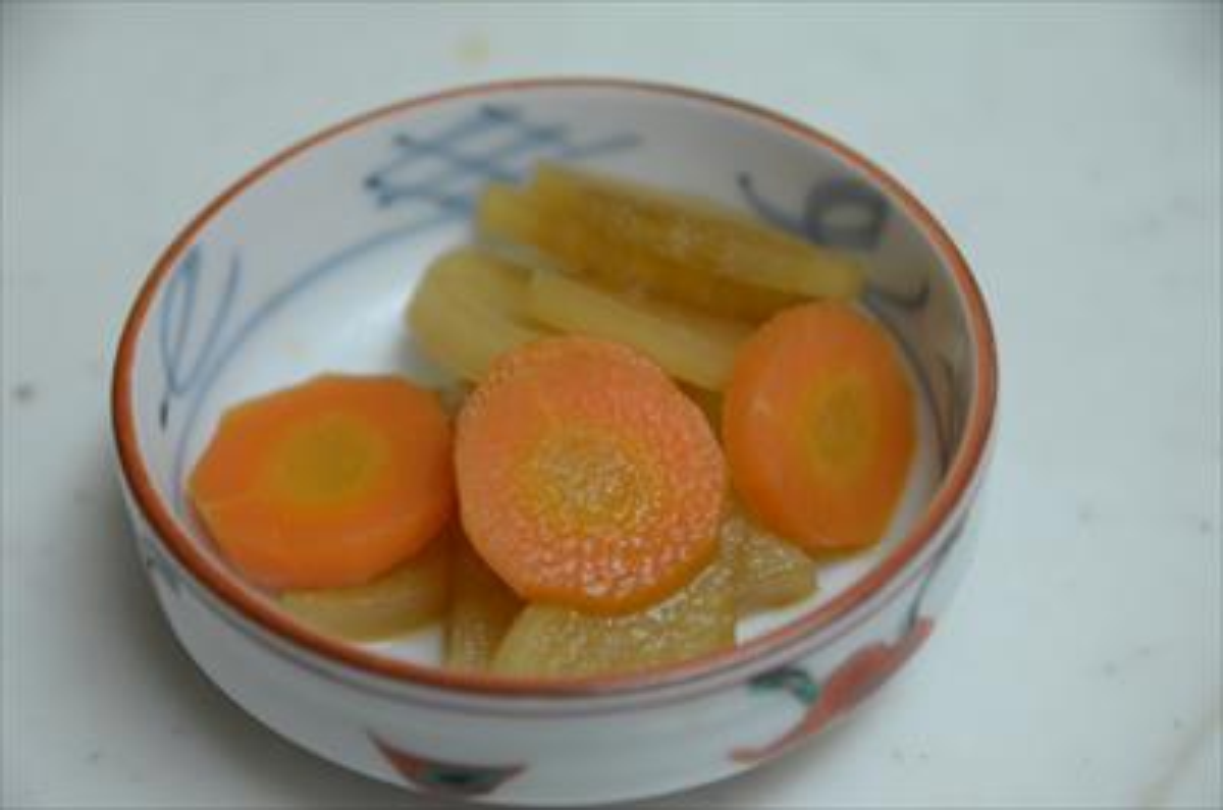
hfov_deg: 22.0
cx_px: 612
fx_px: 3153
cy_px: 405
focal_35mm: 93
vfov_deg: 14.6
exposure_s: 1/40
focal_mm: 62
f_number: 4
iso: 400
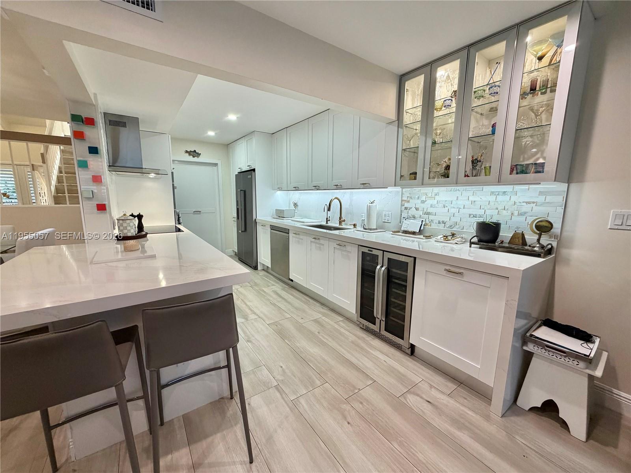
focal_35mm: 14
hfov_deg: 102.1
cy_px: 236
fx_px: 255
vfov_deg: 85.7
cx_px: 316
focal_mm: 2.22
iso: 200
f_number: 2.2
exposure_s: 1/120
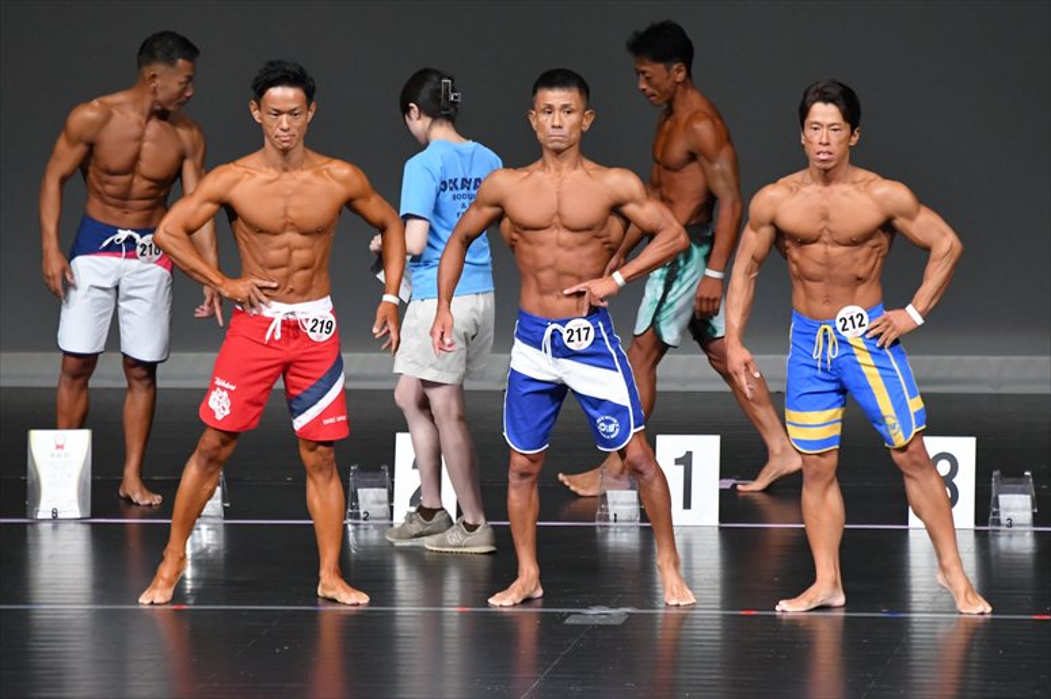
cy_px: 350
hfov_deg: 6.5
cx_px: 526
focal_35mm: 315
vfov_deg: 4.4
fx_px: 9192
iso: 4000
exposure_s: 1/400
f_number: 5.6
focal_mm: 210
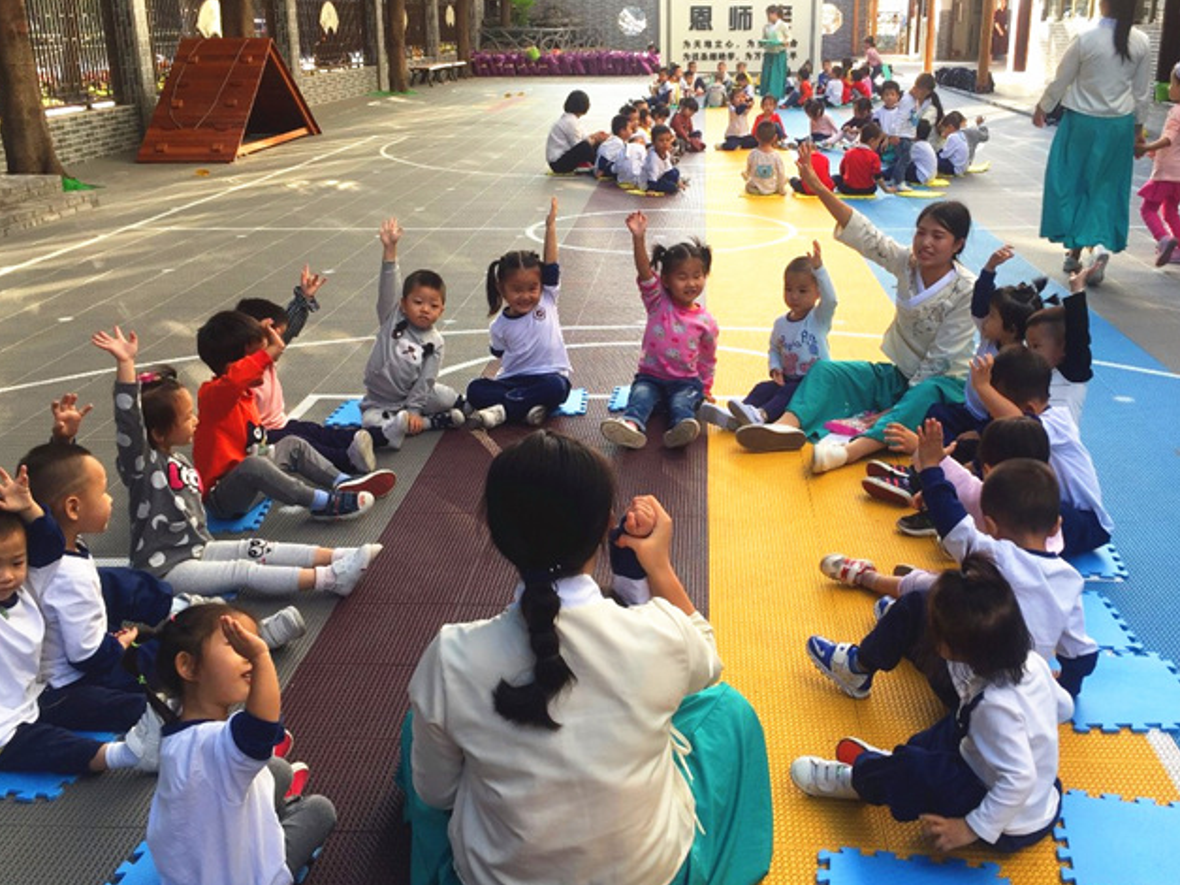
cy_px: 424
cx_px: 623
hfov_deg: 50.1
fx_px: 1261
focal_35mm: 37
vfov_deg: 38.6
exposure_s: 1/129
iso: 32
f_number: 2.2
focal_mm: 4.15
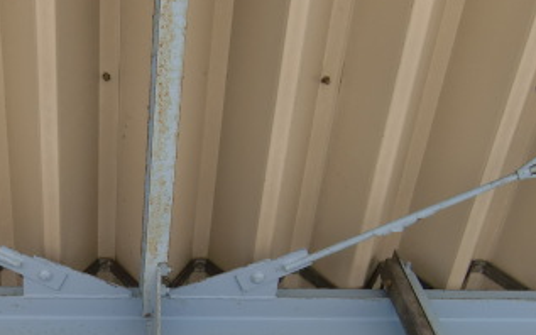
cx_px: 115
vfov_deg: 20.9
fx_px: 876
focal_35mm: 60
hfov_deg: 33.1
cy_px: 340
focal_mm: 4.9
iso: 64
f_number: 2.6
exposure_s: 1/125
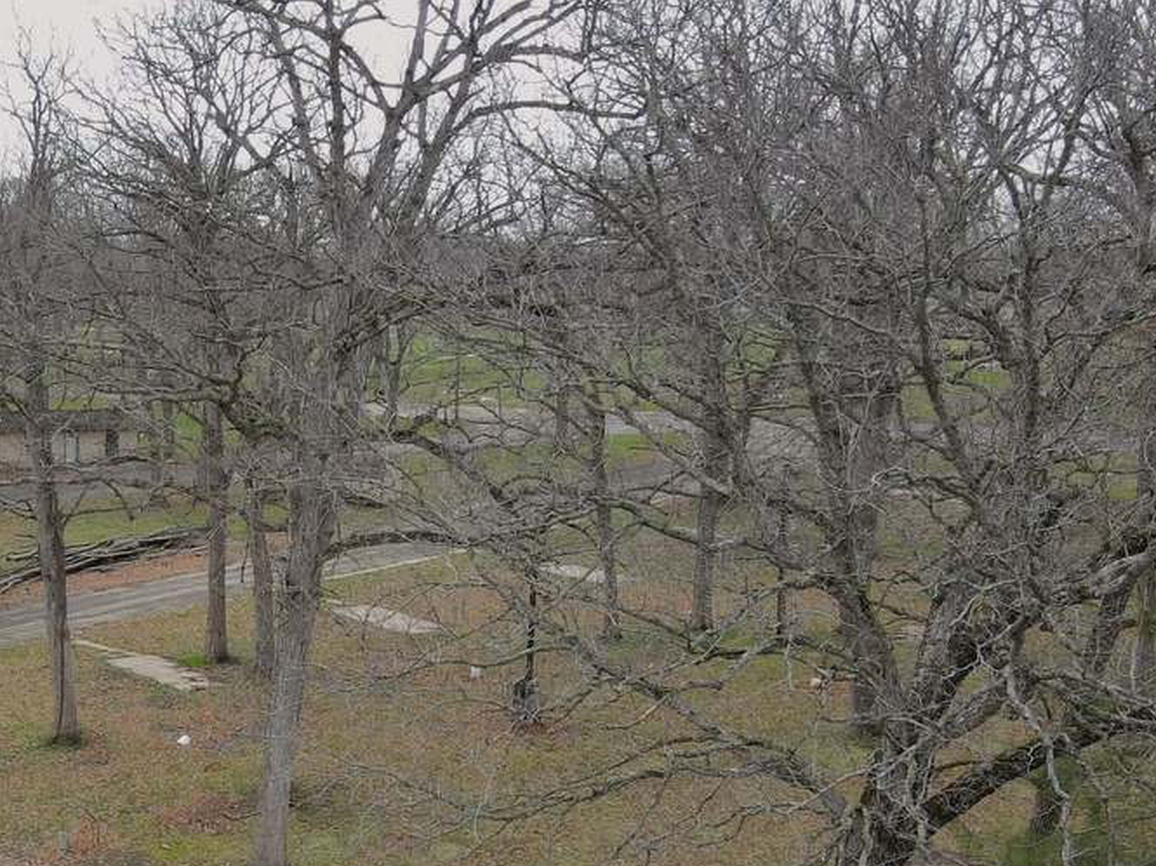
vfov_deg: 26.8
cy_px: 826
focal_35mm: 52
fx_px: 1736
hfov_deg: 34.7
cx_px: 108
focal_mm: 4.5
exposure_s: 1/240
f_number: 2.8
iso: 100
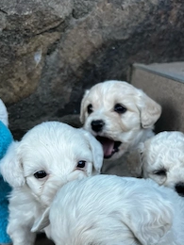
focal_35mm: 40
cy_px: 177
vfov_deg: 45.5
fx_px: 283
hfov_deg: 35.7
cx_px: 119
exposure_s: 1/121
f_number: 1.5
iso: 125
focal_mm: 5.7
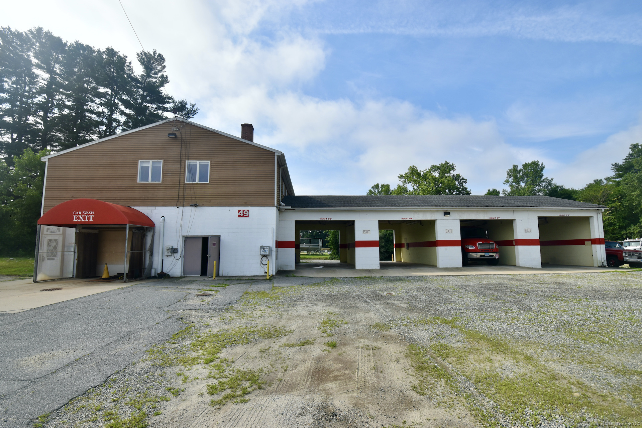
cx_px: 321
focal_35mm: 15
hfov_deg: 100.4
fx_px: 267
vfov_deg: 77.3
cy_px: 214
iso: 200
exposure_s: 1/400
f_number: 10
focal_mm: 10
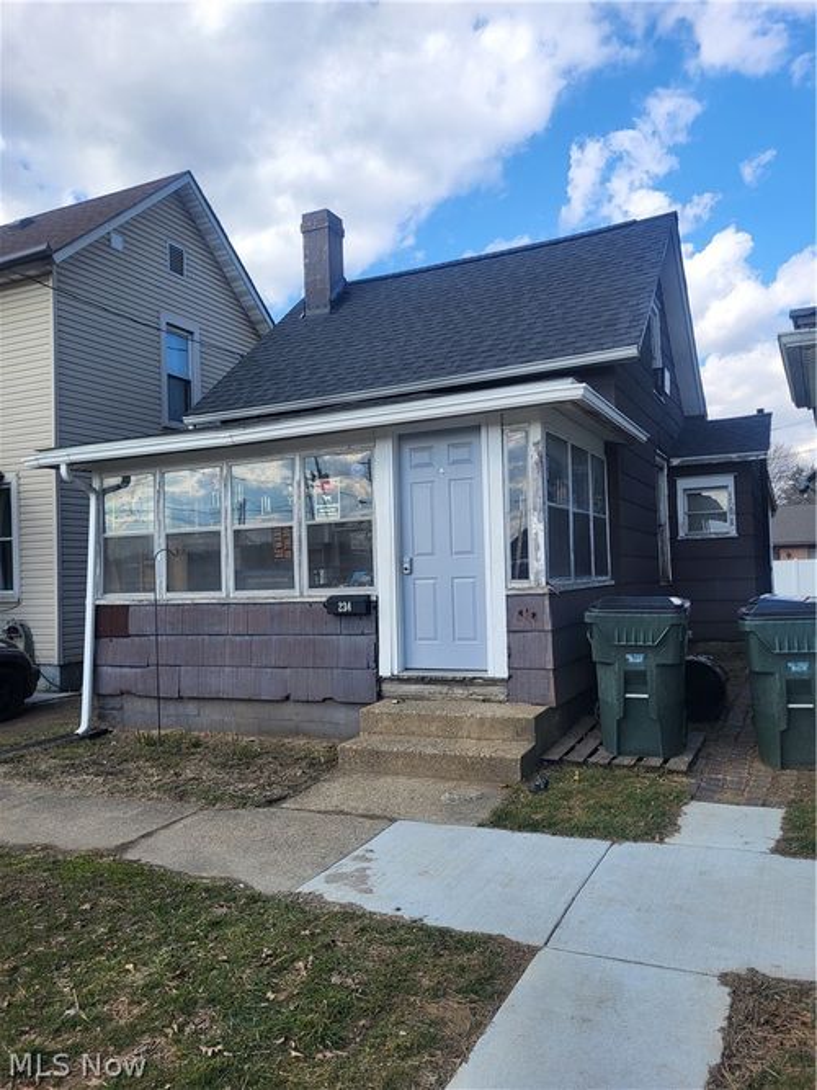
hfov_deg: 53.0
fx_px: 818
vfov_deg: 67.3
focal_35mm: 26
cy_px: 545
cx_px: 408
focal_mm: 5.4
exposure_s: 1/1132
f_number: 1.8
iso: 40
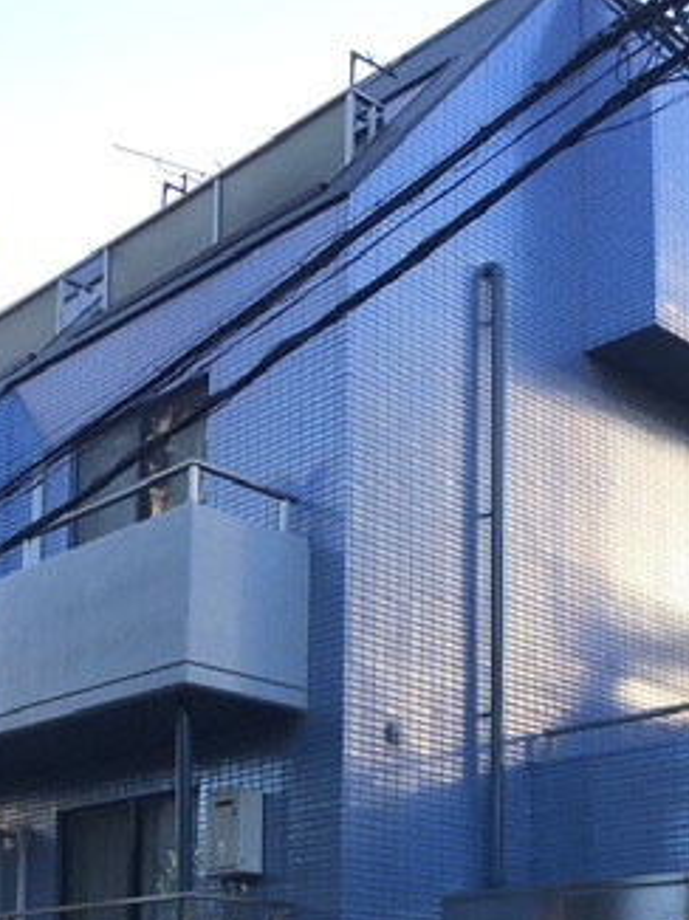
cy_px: 824
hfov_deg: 25.6
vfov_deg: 32.2
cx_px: 330
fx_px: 1515
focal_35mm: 57
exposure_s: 1/319
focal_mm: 4.15
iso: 25
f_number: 2.2
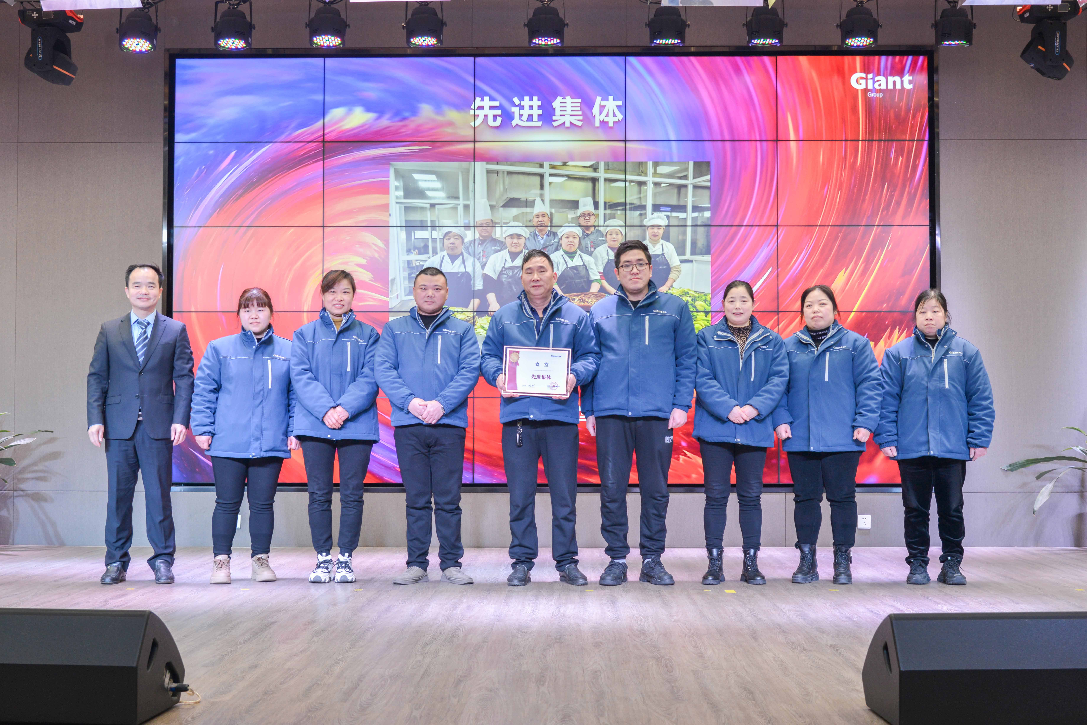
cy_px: 362
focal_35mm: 40
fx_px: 1208
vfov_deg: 33.4
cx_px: 544
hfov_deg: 48.4
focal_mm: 40
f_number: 5.6
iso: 450
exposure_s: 1/100
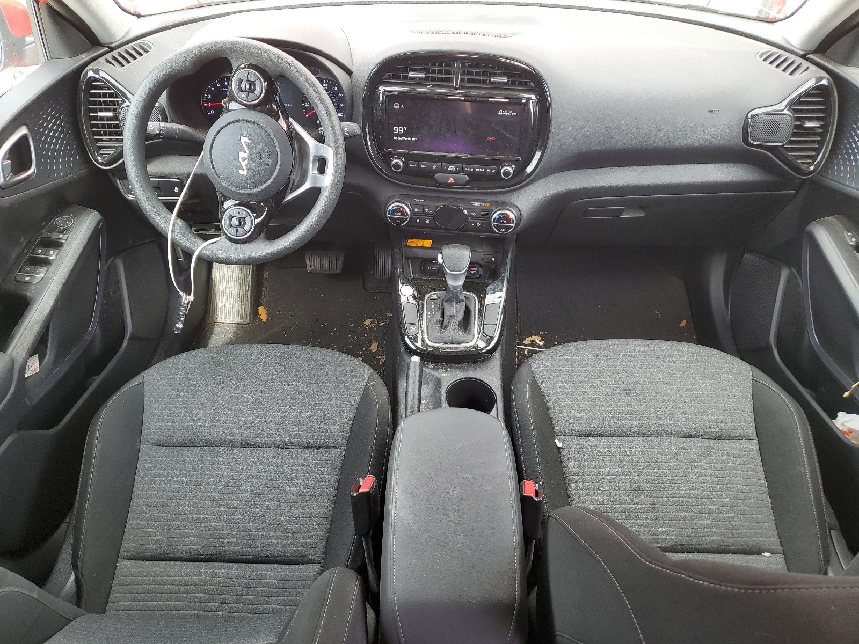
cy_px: 322
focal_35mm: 26
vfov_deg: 53.1
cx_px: 430
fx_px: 645
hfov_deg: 67.3
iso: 50
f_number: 1.5
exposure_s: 1/120
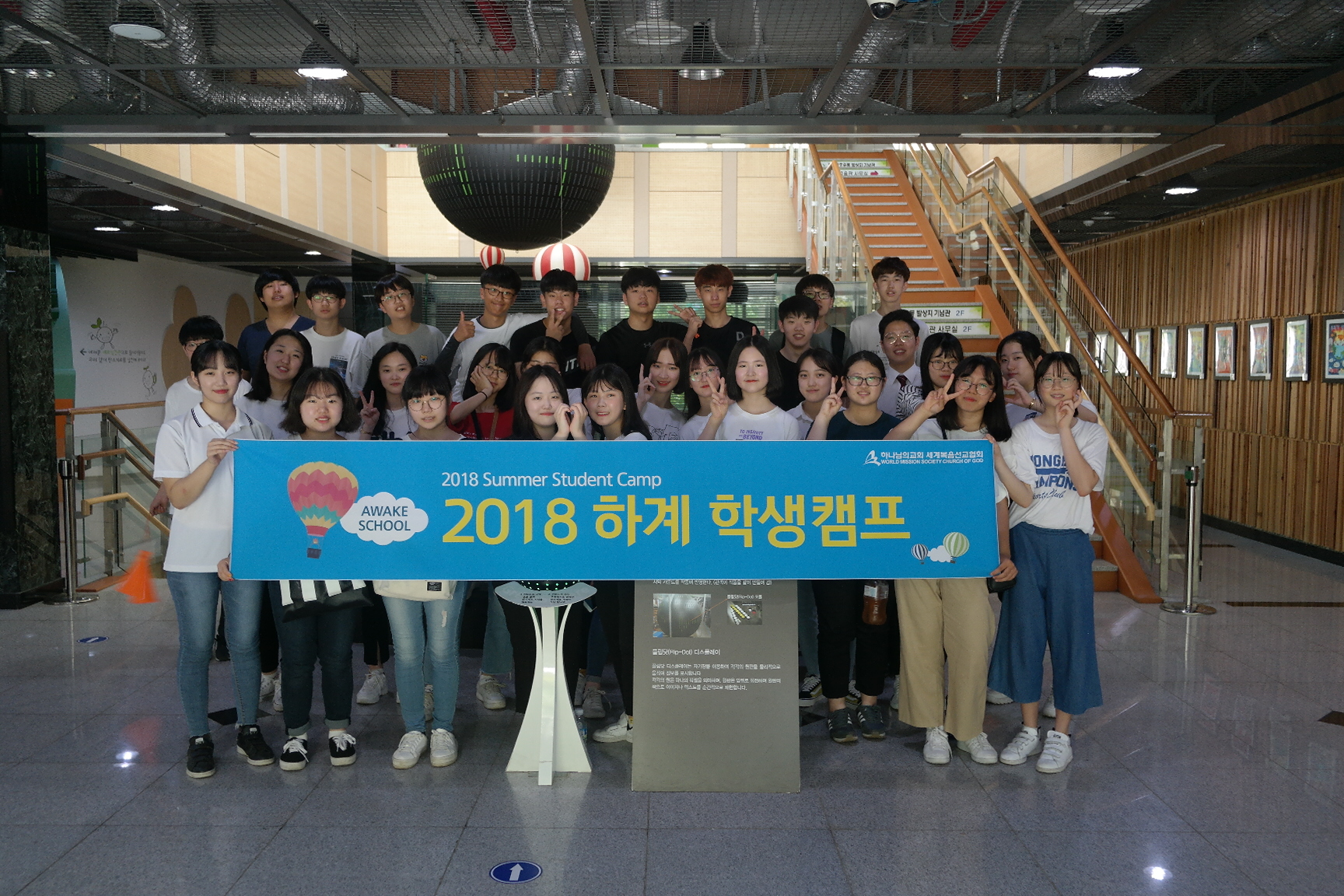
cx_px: 672
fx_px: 1120
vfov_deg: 43.6
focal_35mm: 30
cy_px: 448
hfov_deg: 61.9
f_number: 3.5
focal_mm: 20
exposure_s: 1/40
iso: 400
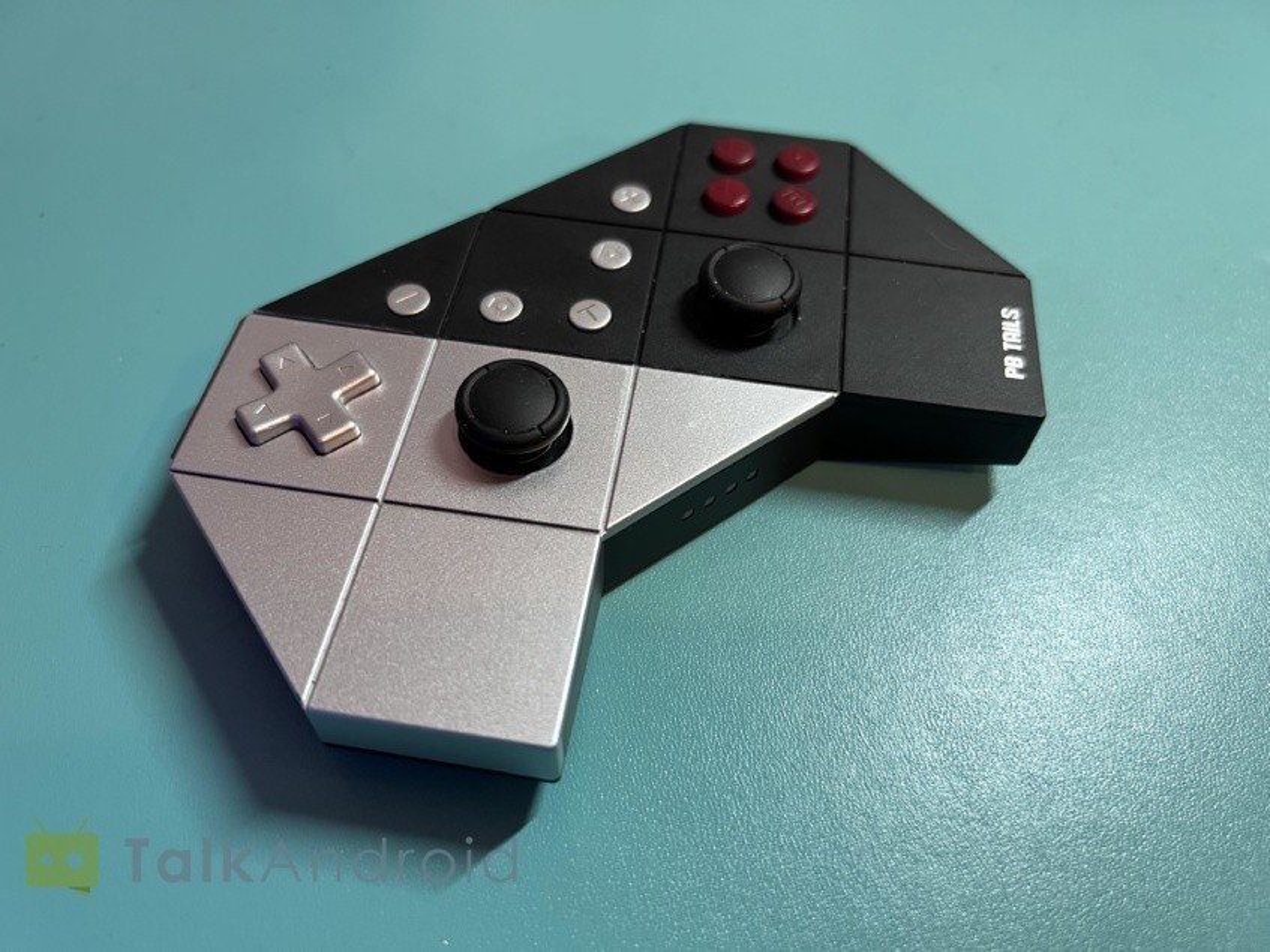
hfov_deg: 67.3
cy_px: 476
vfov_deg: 53.1
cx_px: 635
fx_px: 954
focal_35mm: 26
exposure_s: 1/60
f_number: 1.5
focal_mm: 5.7
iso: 125
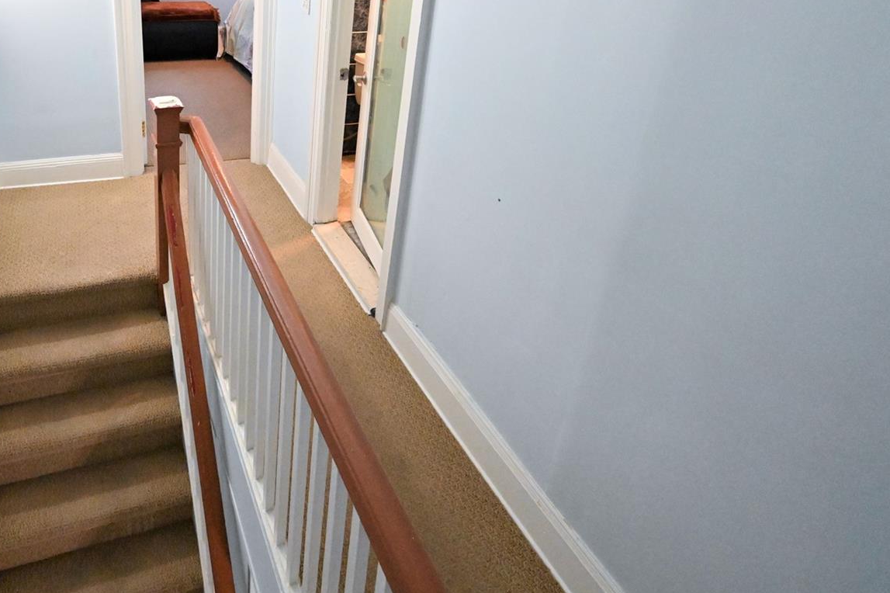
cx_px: 275
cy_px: 138
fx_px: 618
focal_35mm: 25
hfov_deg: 68.9
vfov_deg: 48.9
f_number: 5.6
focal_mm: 14
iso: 5000
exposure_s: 1/160
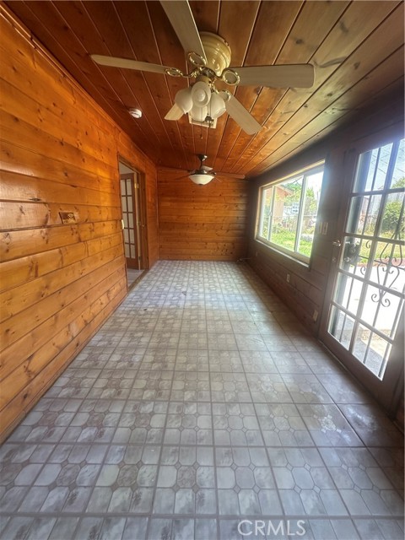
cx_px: 202
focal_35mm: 14
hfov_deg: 85.7
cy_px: 270
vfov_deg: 102.1
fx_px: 218
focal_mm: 2.22
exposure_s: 1/99
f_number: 2.2
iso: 160
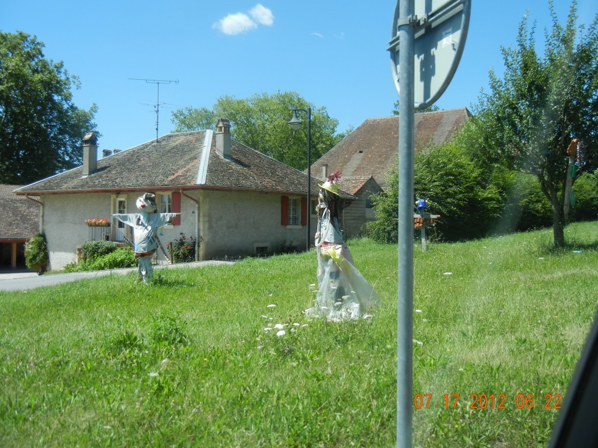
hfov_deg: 54.0
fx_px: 587
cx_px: 299
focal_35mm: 34
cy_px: 224
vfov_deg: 41.8
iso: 160
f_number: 3.6
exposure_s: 1/770
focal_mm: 6.2
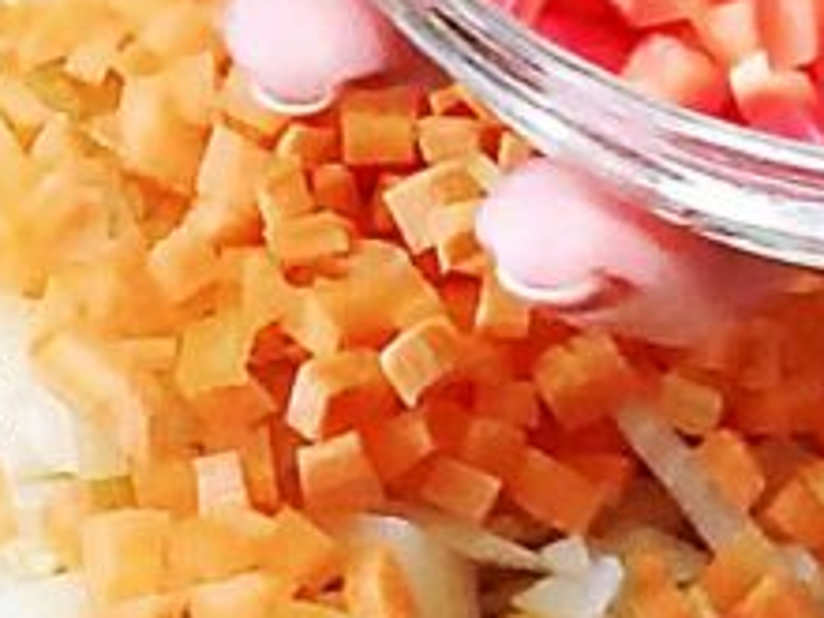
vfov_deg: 3.5
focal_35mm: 420
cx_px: 251
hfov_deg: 4.7
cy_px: -129
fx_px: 9998
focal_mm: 5.25
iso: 641
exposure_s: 1/25
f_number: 1.75
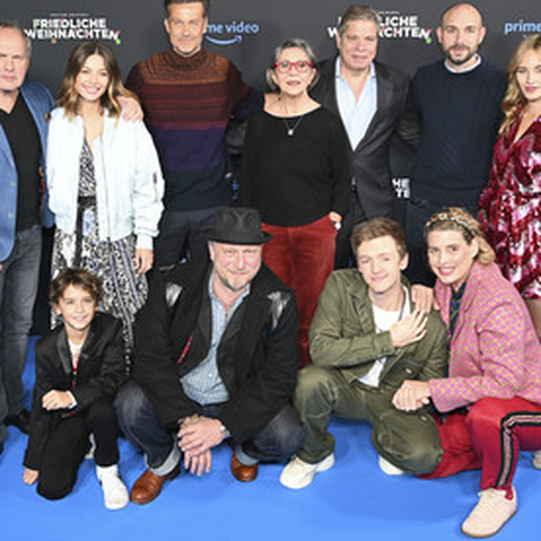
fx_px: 760
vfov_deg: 39.2
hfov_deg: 39.0
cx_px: 211
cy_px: 253
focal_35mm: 43
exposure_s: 1/125
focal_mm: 31
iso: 500
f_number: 2.8
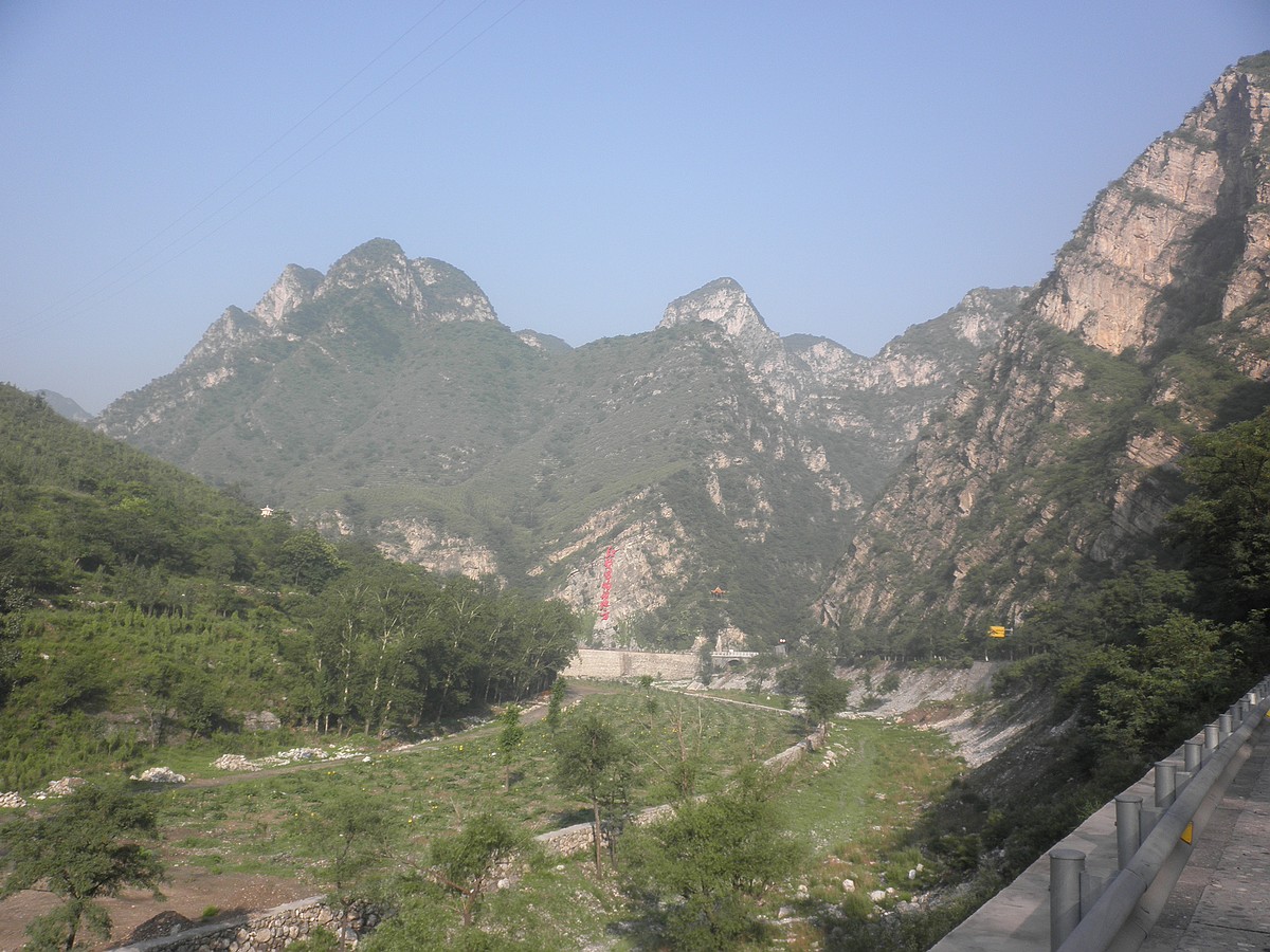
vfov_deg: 40.7
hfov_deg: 52.6
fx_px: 1284
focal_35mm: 35
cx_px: 635
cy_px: 476
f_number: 3.2
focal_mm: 6.1
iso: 64
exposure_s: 1/500
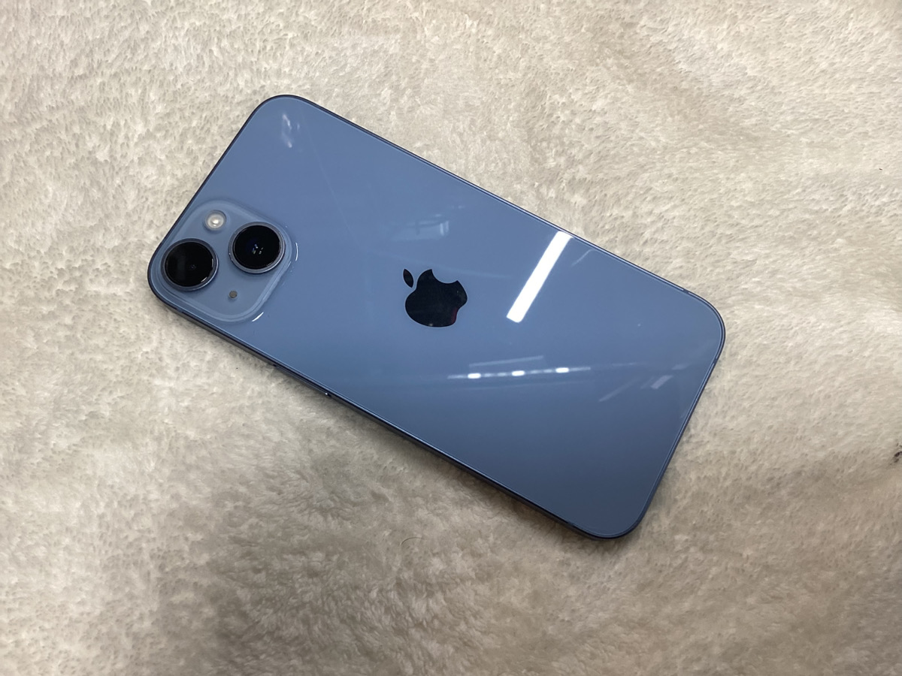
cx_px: 451
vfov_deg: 45.4
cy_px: 338
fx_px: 808
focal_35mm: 31
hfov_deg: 58.4
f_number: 2.4
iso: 80
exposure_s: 1/100
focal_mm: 3.3
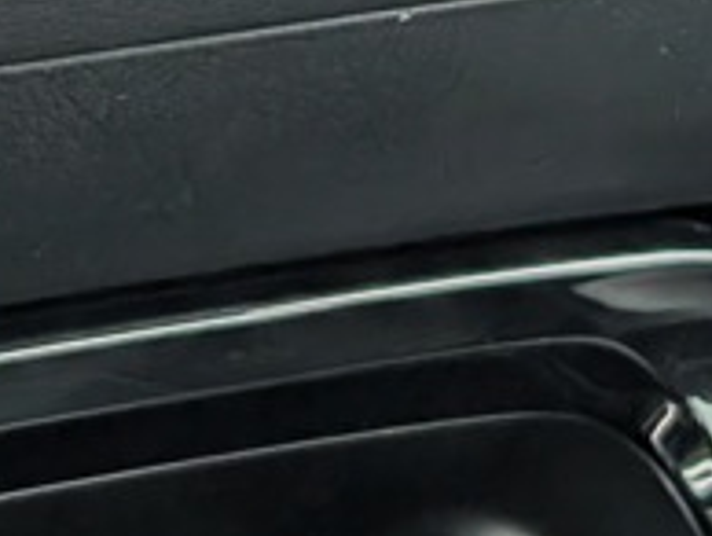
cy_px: -452
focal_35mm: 202
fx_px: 4160
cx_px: 128
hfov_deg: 9.8
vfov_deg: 7.2
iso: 83
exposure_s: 1/43.2
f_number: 1.68
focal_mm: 6.9
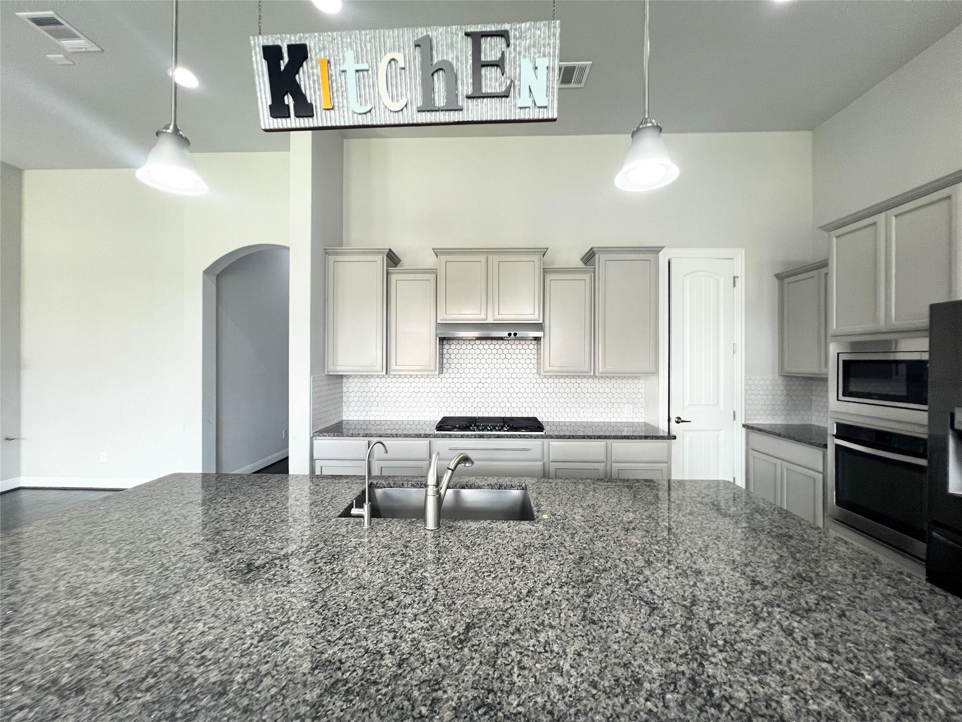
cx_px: 481
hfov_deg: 106.2
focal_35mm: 13
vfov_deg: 89.9
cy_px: 361
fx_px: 361
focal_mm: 1.57
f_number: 1.8
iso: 200
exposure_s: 1/120
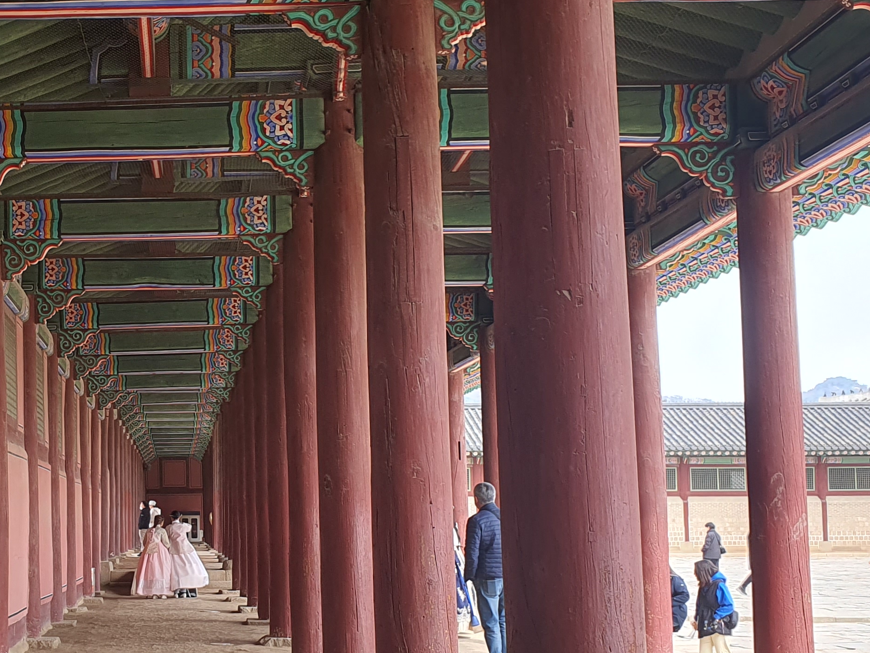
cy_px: 428
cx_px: 123
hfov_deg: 33.0
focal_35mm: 56
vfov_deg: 26.0
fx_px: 1407
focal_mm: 4.3
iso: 50
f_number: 2.4
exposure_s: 1/135
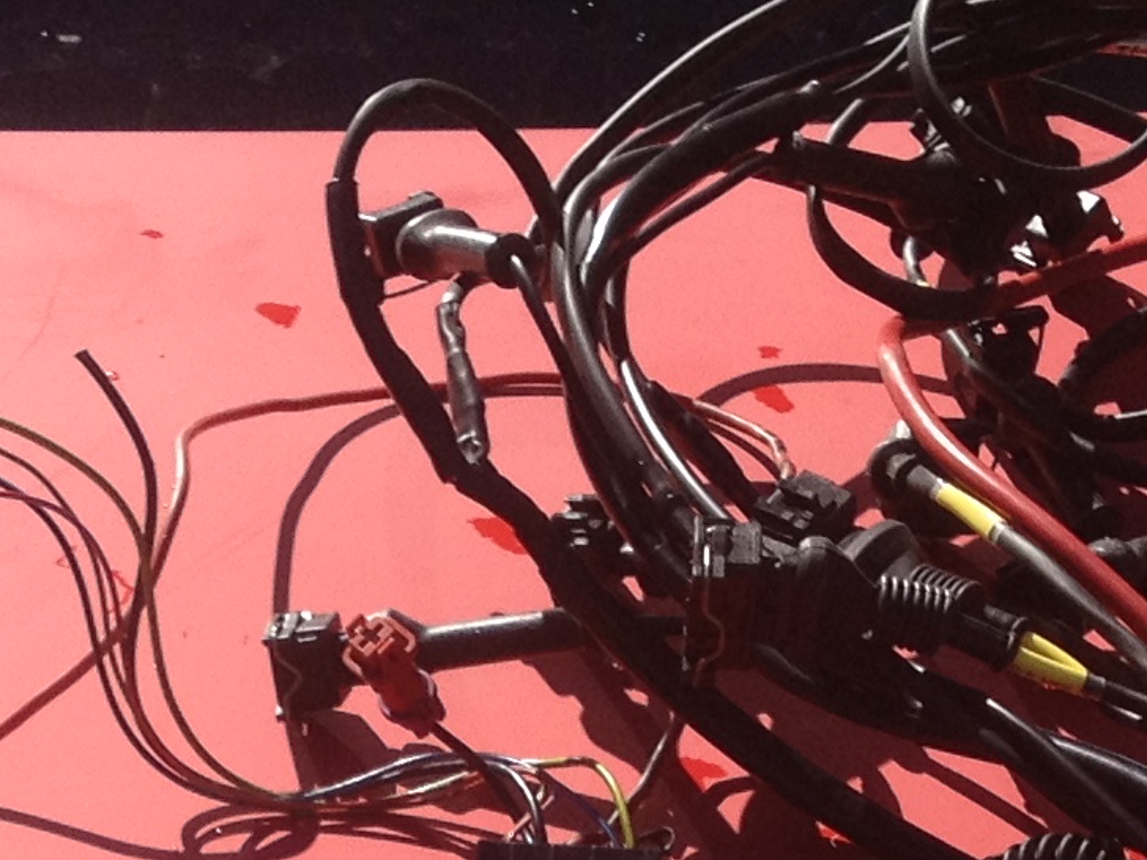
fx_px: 5202
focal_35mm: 157
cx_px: 254
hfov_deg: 12.5
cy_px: 1441
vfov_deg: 9.1
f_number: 2.4
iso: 64
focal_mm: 4.28
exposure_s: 1/1783
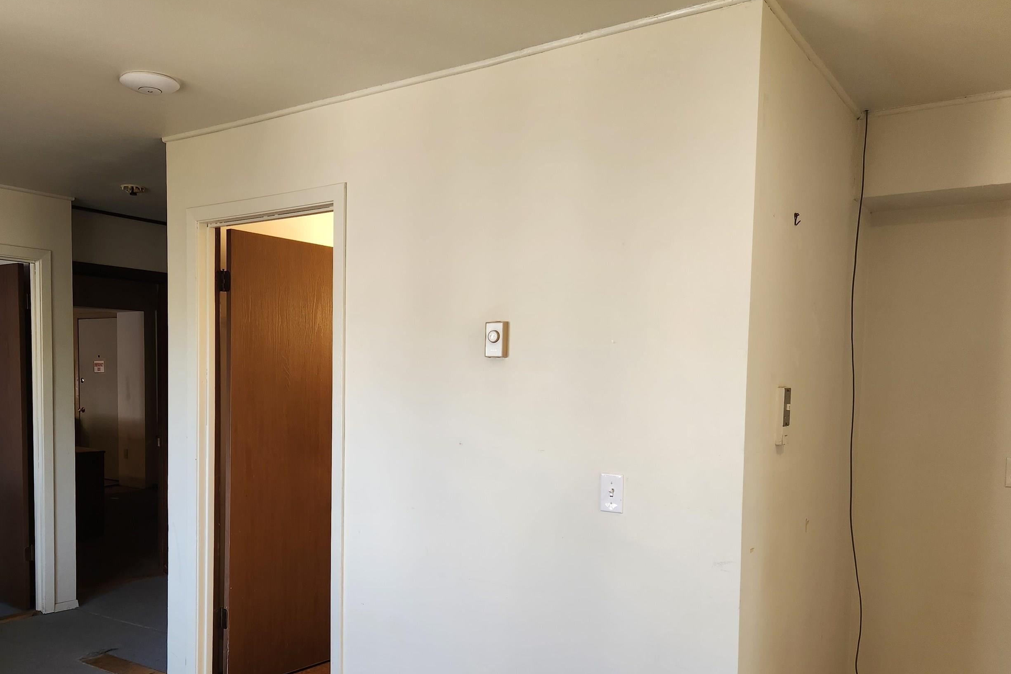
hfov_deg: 61.5
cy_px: 437
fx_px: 842
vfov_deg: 43.1
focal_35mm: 30
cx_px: 416
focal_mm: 5.4
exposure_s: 1/120
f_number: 1.8
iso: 160
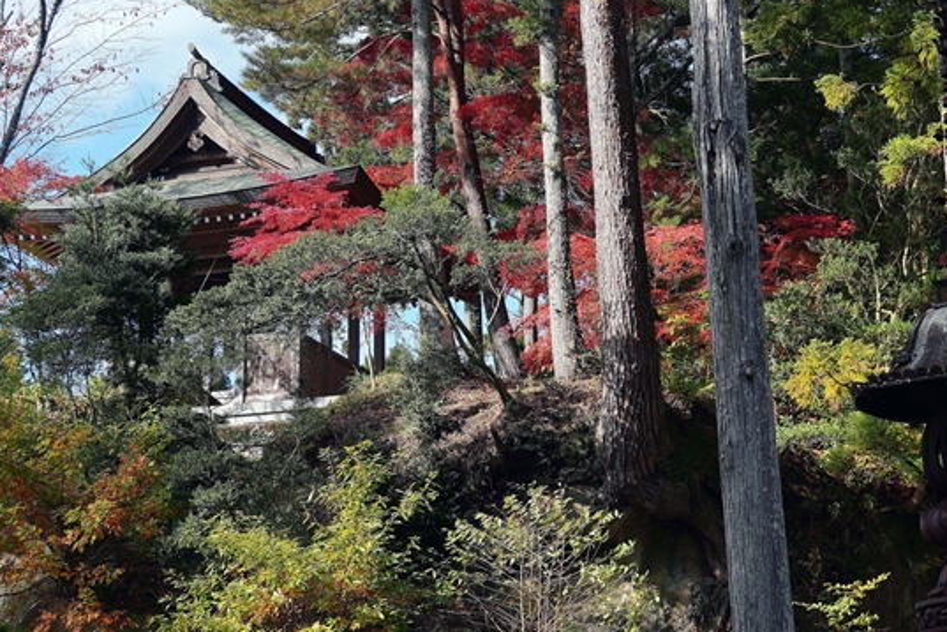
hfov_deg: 24.4
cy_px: 167
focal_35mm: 83
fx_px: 2188
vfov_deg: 16.3
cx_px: 490
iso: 100
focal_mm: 37.2
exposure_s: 1/400
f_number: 5.6
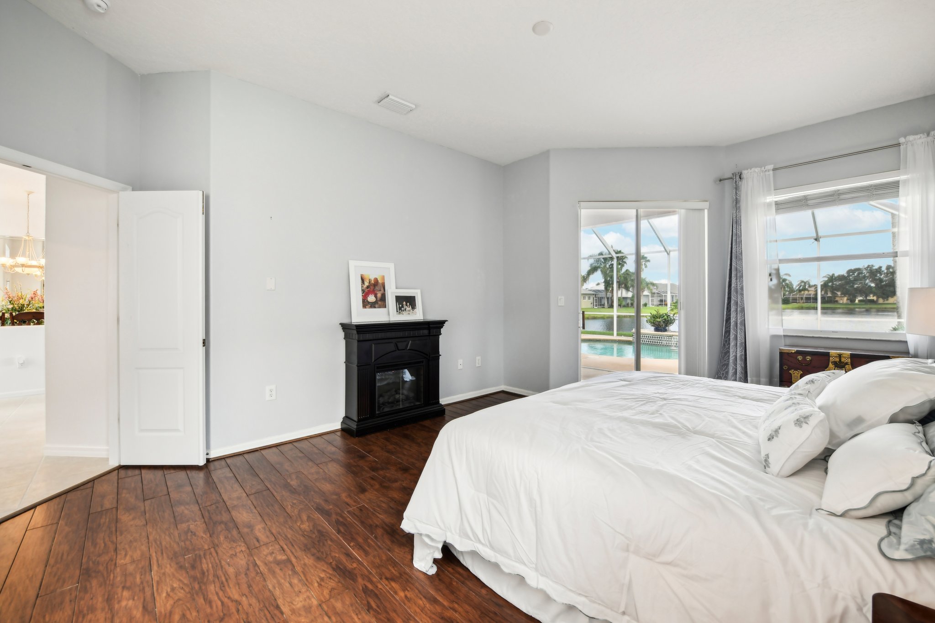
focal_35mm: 14
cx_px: 468
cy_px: 312
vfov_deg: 81.2
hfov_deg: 104.3
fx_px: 364
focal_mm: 14
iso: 400
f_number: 8
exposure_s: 1/25
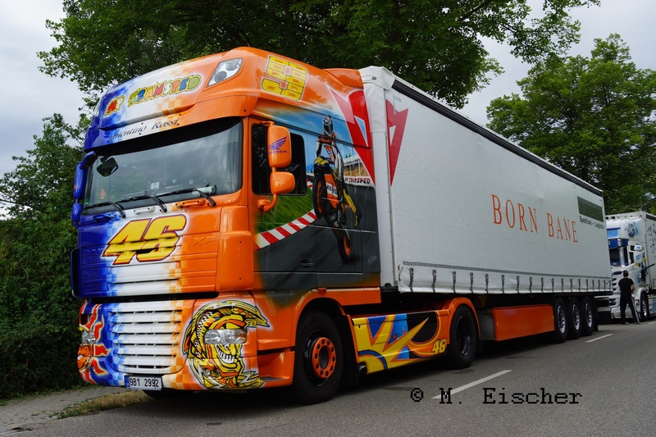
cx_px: 328
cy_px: 218
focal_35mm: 36
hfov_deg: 53.1
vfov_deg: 36.9
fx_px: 656
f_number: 7.1
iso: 100
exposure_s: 1/80
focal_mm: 24
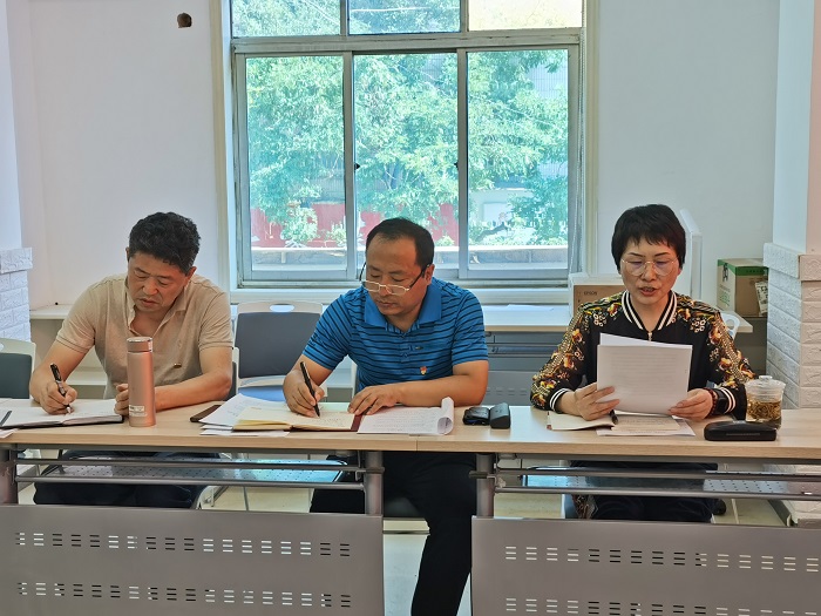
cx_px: 410
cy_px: 308
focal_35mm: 46
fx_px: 1091
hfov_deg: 41.2
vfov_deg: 31.5
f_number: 1.6
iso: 50
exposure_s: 1/100
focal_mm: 5.56
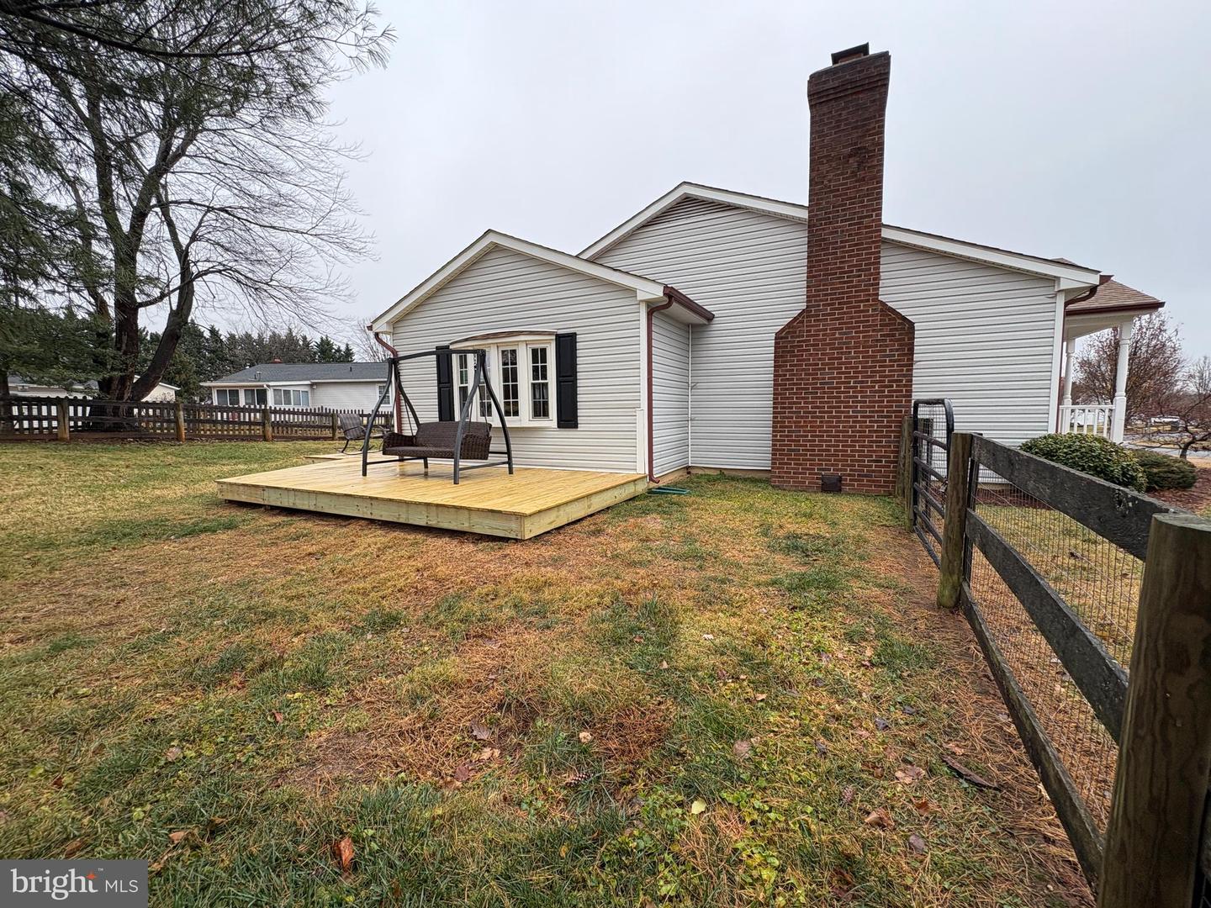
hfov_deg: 102.1
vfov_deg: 85.7
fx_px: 490
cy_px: 454
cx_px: 606
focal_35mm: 14
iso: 50
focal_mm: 2.22
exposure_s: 1/179
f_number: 2.2
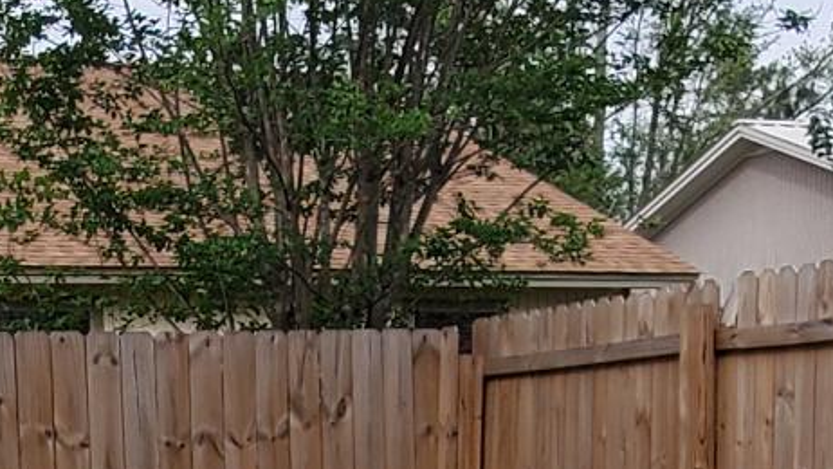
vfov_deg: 12.2
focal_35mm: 92
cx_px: 240
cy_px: 821
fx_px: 2032
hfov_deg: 23.0
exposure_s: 1/544
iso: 50
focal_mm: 1.8
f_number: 2.2
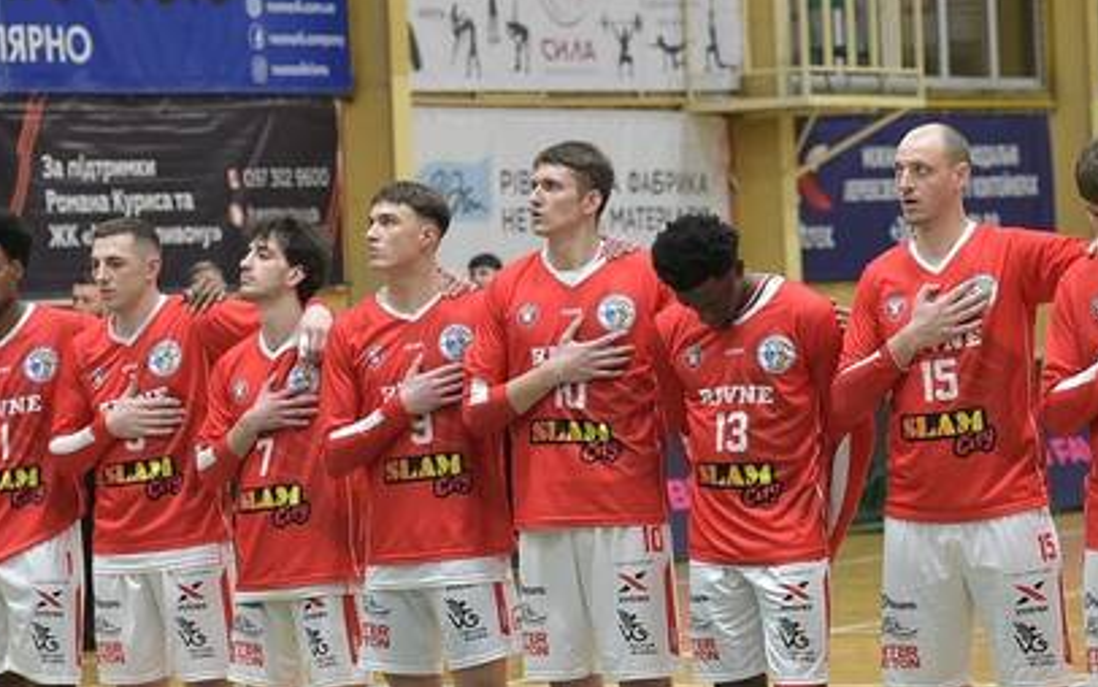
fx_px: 5957
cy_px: 425
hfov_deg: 10.5
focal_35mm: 199
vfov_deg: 6.6
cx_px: 575
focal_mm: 95
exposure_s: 1/640
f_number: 4.5
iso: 3200
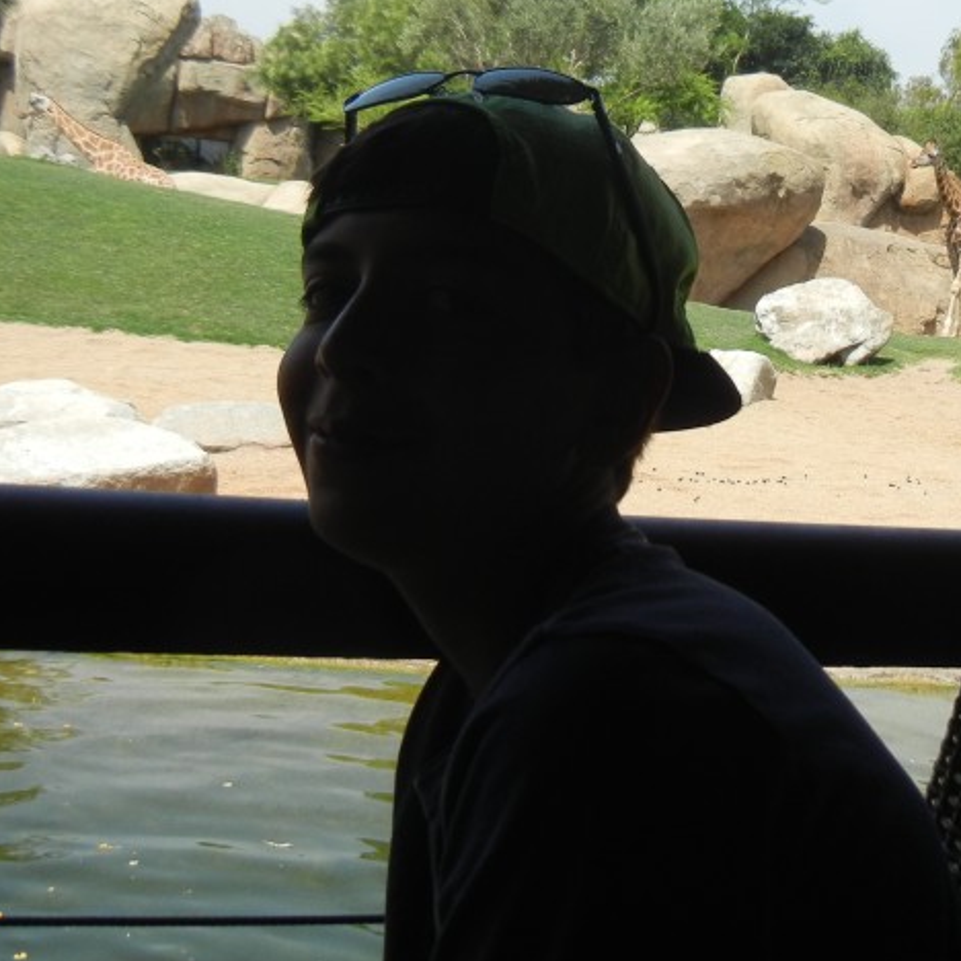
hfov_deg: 29.0
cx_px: 737
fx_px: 1822
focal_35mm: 58
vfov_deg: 28.9
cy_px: 181
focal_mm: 5.4
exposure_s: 1/303
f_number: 7
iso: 160
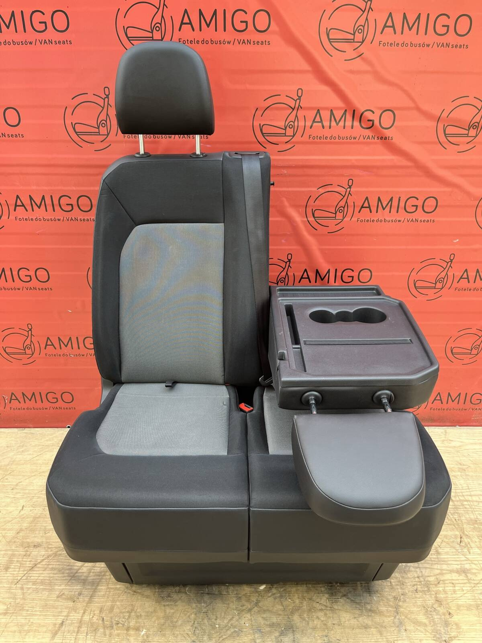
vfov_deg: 67.3
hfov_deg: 53.1
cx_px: 241
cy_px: 322
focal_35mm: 26
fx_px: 483
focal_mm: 5.1
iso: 64
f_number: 1.6
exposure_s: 1/121
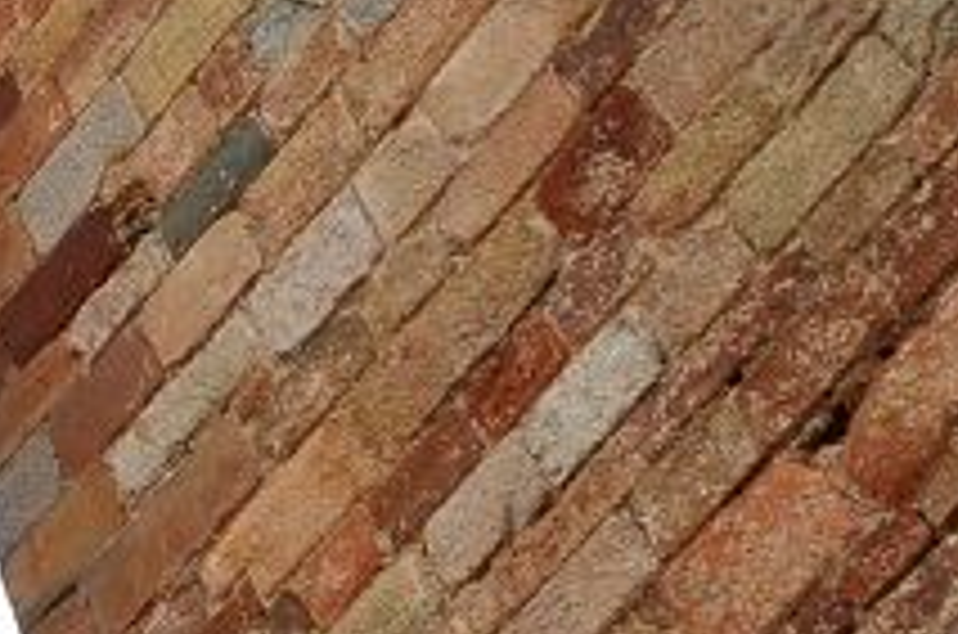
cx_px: -1169
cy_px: -391
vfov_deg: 10.1
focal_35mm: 130
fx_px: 3452
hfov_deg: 12.9
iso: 500
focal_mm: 18
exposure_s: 1/250
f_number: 8
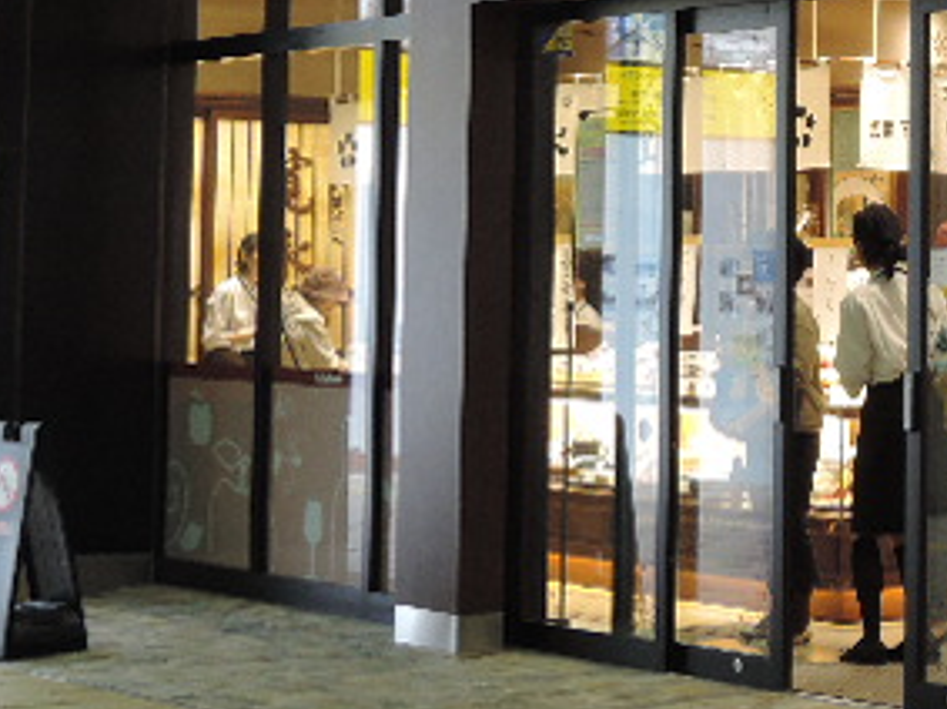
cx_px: 890
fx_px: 3090
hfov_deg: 17.1
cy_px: 13
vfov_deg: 12.9
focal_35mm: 113
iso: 400
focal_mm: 10.7
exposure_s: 1/50
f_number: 4
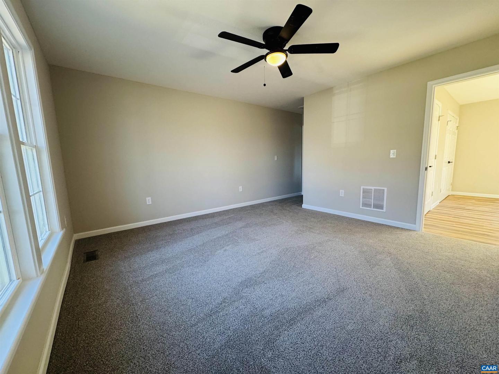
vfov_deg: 85.7
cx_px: 250
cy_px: 187
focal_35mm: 14
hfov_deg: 102.1
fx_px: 202
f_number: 2.2
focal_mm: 2.22
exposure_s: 1/60
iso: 200
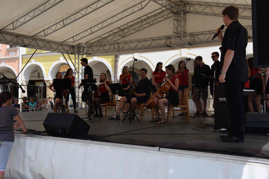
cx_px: 134
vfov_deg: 34.3
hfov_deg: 49.5
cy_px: 90
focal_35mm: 39
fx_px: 292
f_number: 9
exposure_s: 1/320
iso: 200
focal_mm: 26
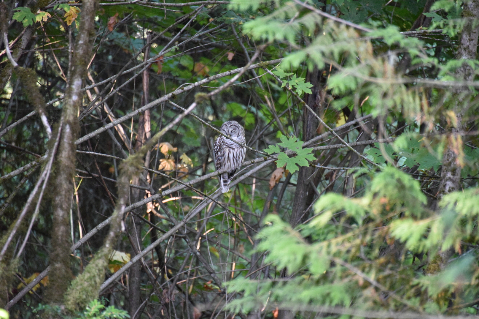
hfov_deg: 6.8
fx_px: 4059
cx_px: 236
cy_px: 161
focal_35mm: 305
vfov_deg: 4.5
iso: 11400
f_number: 5.6
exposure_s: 1/640
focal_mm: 300
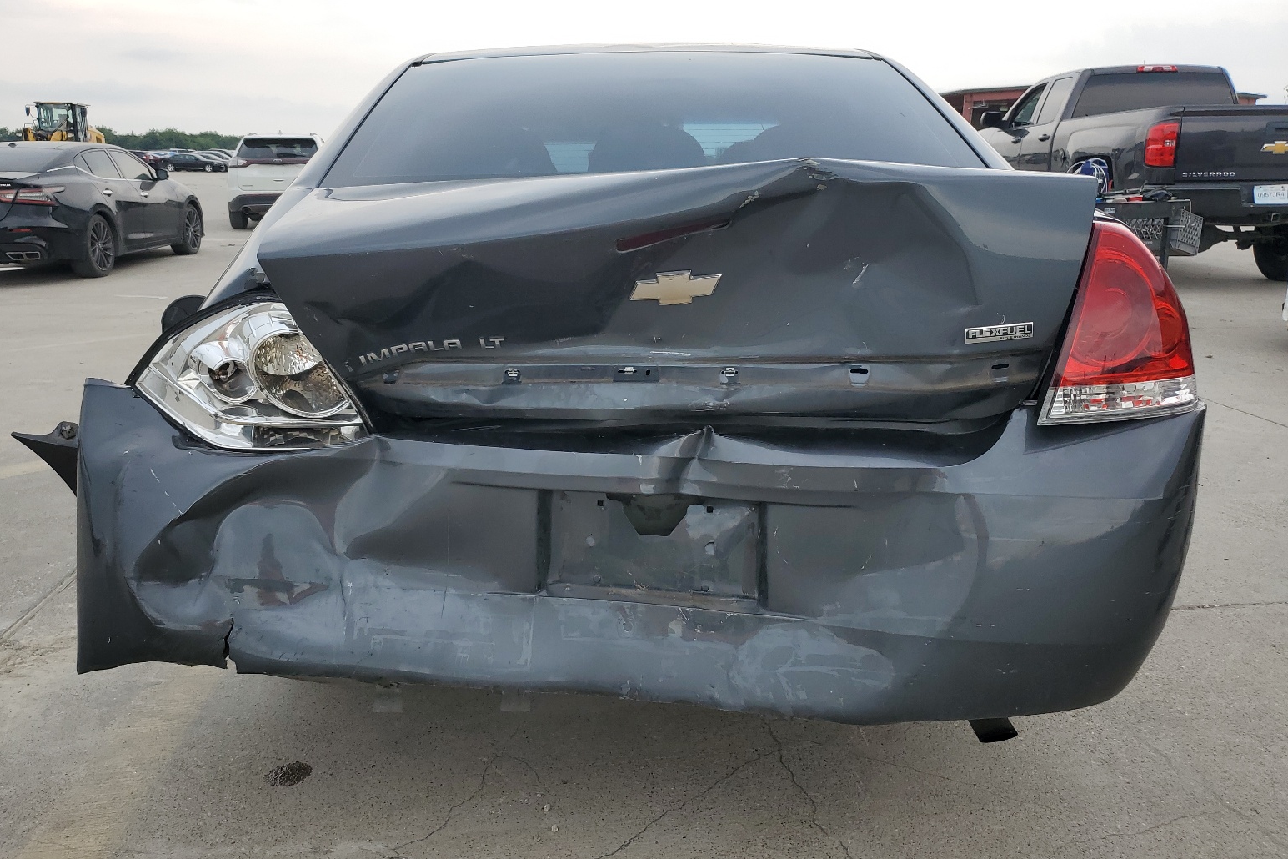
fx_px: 1002
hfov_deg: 65.5
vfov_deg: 46.4
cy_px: 432
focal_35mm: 28
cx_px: 622
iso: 50
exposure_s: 1/769
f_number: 1.5
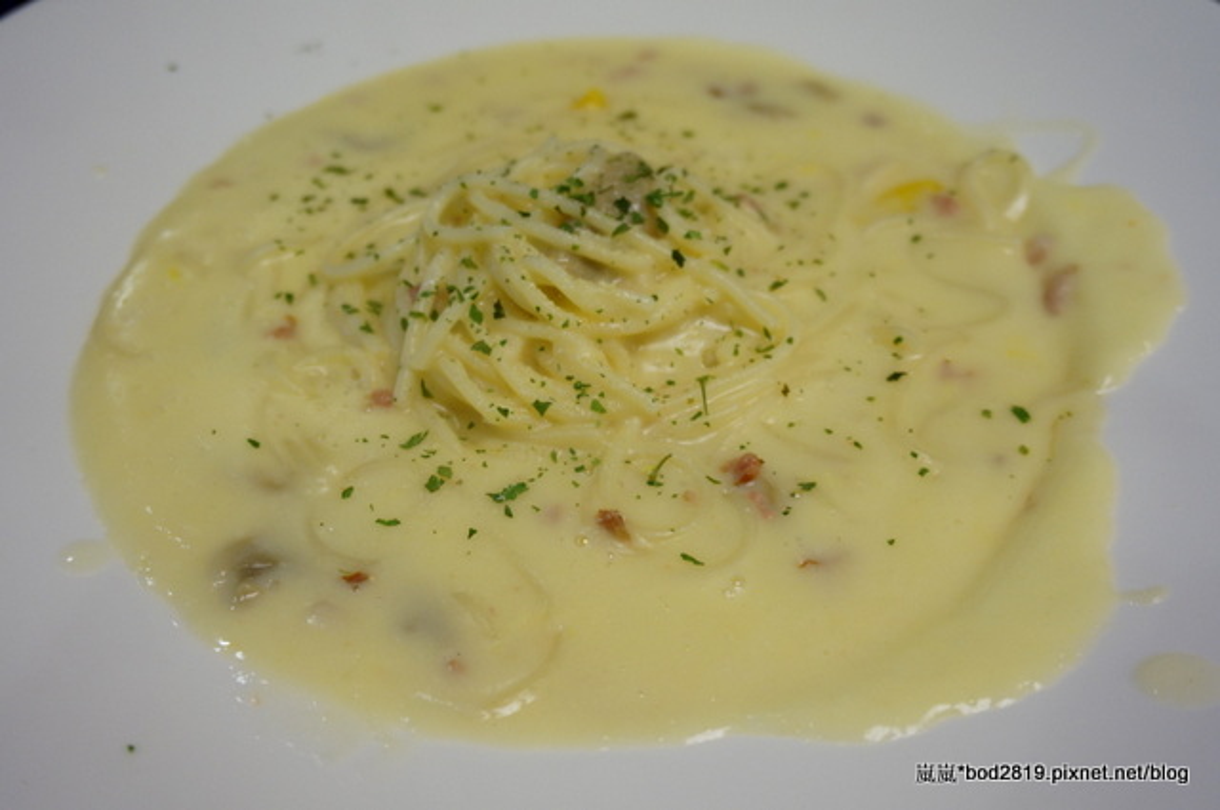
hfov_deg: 53.2
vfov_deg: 36.8
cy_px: 405
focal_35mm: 36
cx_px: 610
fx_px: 1218
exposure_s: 1/60
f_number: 4.5
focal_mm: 24
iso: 400
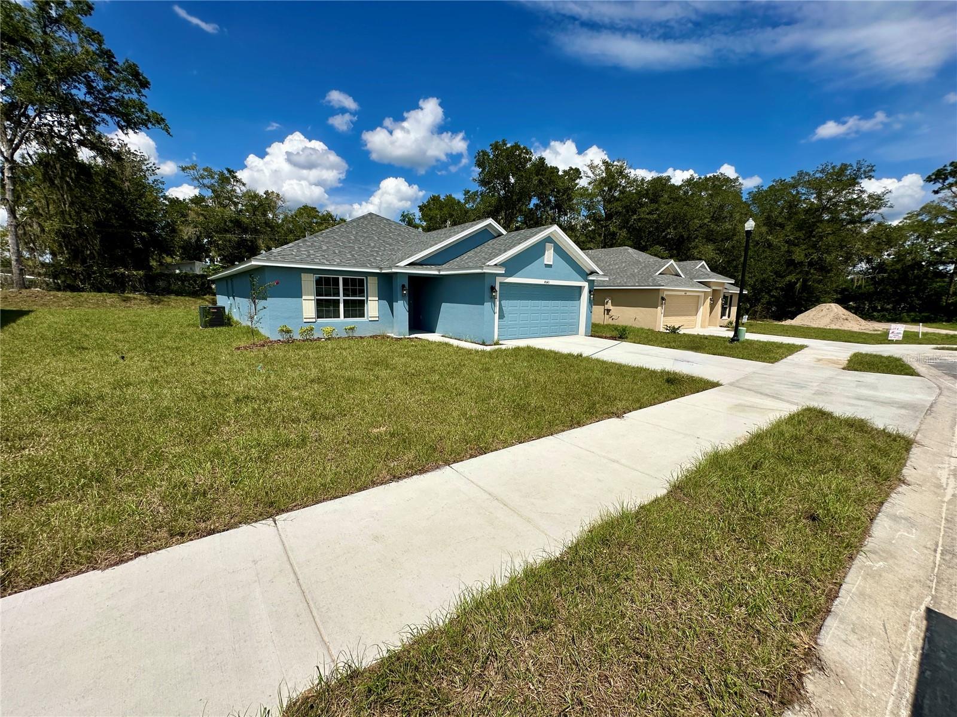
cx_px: 478
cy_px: 358
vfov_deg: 85.7
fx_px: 387
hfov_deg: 102.1
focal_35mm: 14
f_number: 2.2
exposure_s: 1/4292
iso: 50
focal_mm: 2.22
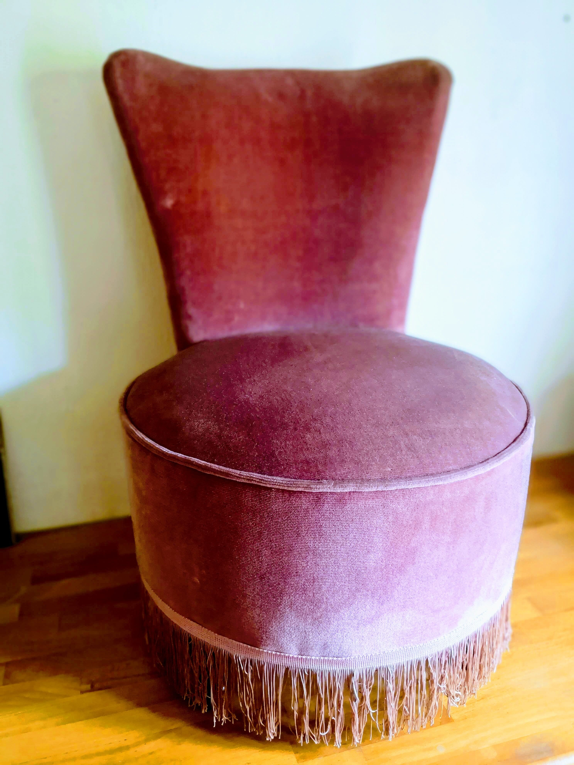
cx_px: 287
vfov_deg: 65.3
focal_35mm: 27
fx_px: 597
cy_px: 382
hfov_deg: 51.4
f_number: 4
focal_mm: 3.95
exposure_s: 1/33.3
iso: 250
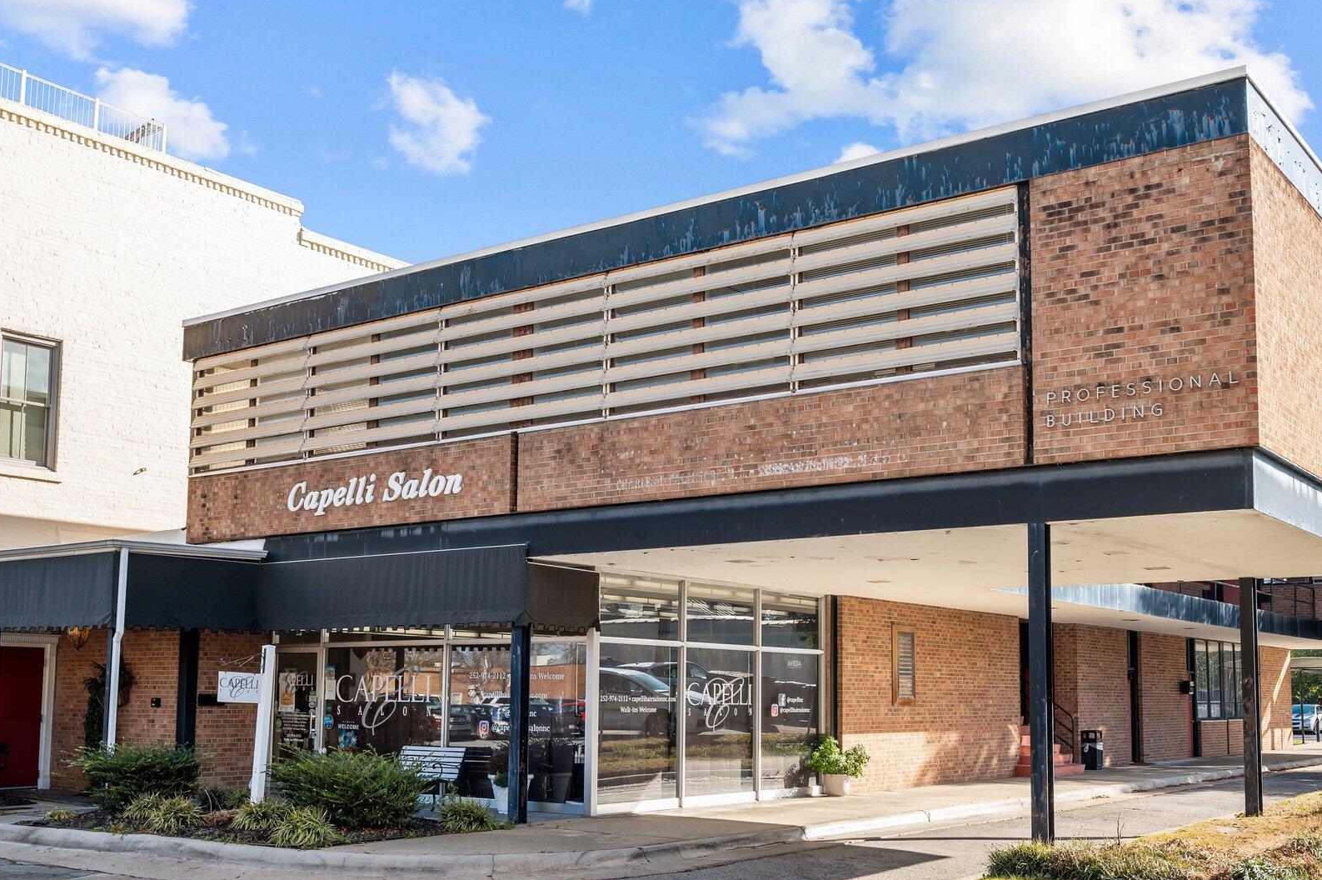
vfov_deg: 33.2
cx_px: 711
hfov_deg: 48.4
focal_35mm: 40
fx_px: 1468
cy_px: 538
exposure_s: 1/200
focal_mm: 31
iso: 250
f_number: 8
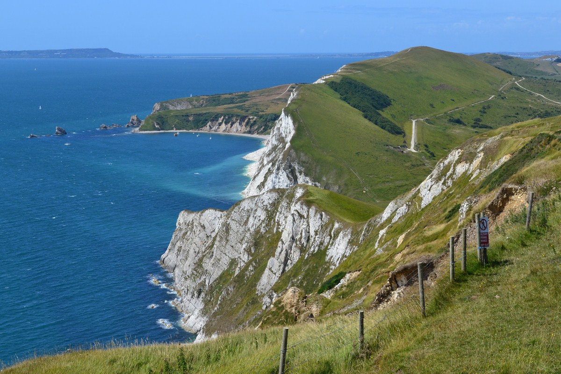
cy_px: 187
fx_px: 1122
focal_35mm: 72
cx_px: 280
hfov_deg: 28.1
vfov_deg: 18.9
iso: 320
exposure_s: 1/500
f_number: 11
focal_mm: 48
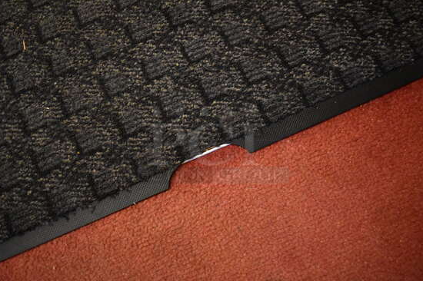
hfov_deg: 61.9
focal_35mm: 30
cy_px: 143
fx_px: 352
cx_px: 204
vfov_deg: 43.6
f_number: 3.5
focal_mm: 18
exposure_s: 1/125
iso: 5600
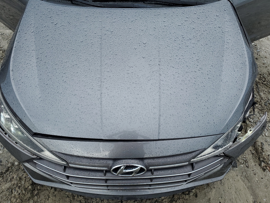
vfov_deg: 51.4
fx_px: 211
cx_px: 130
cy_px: 102
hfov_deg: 65.3
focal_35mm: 27
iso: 50
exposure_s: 1/1429
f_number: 1.5
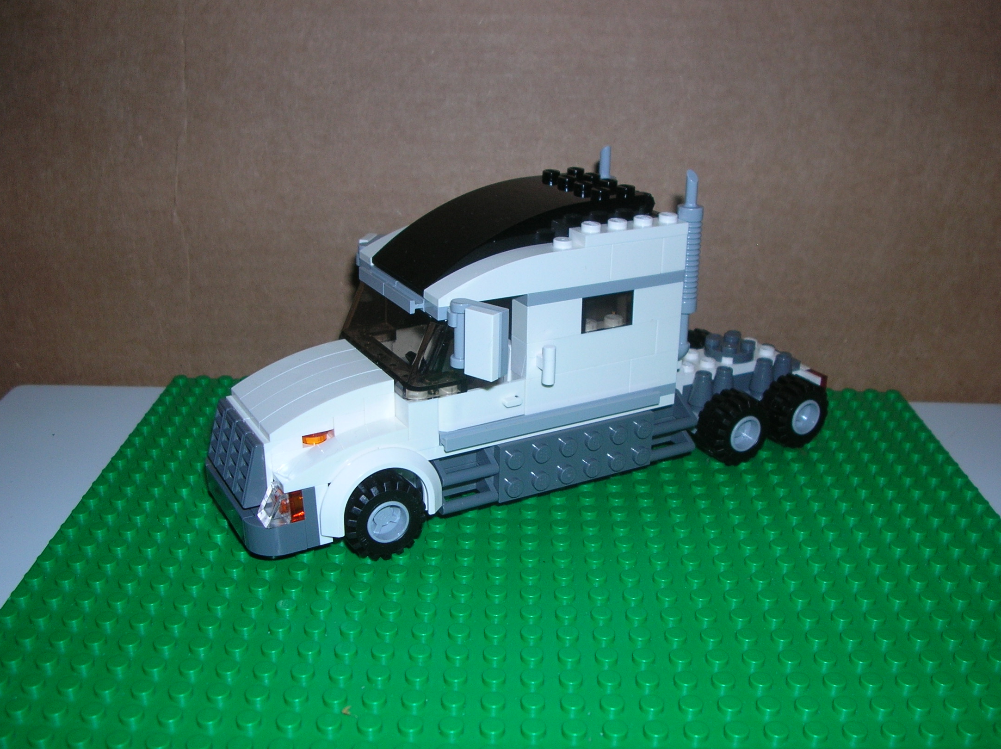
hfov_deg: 50.2
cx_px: 515
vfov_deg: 38.6
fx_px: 1069
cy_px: 383
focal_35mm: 37
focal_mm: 5.8
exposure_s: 1/60.1
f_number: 2.8
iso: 50
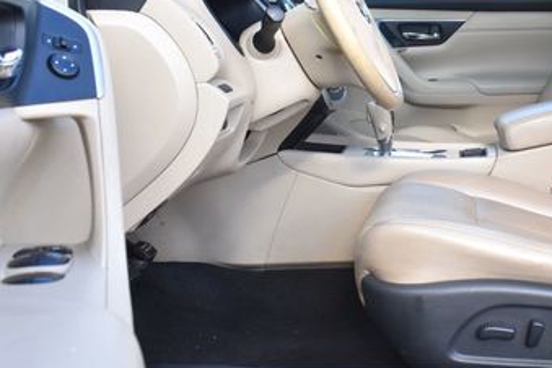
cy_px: 145
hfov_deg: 37.9
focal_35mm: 51
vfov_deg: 26.4
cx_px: 415
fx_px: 782
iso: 400
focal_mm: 18
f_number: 8
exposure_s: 1/125
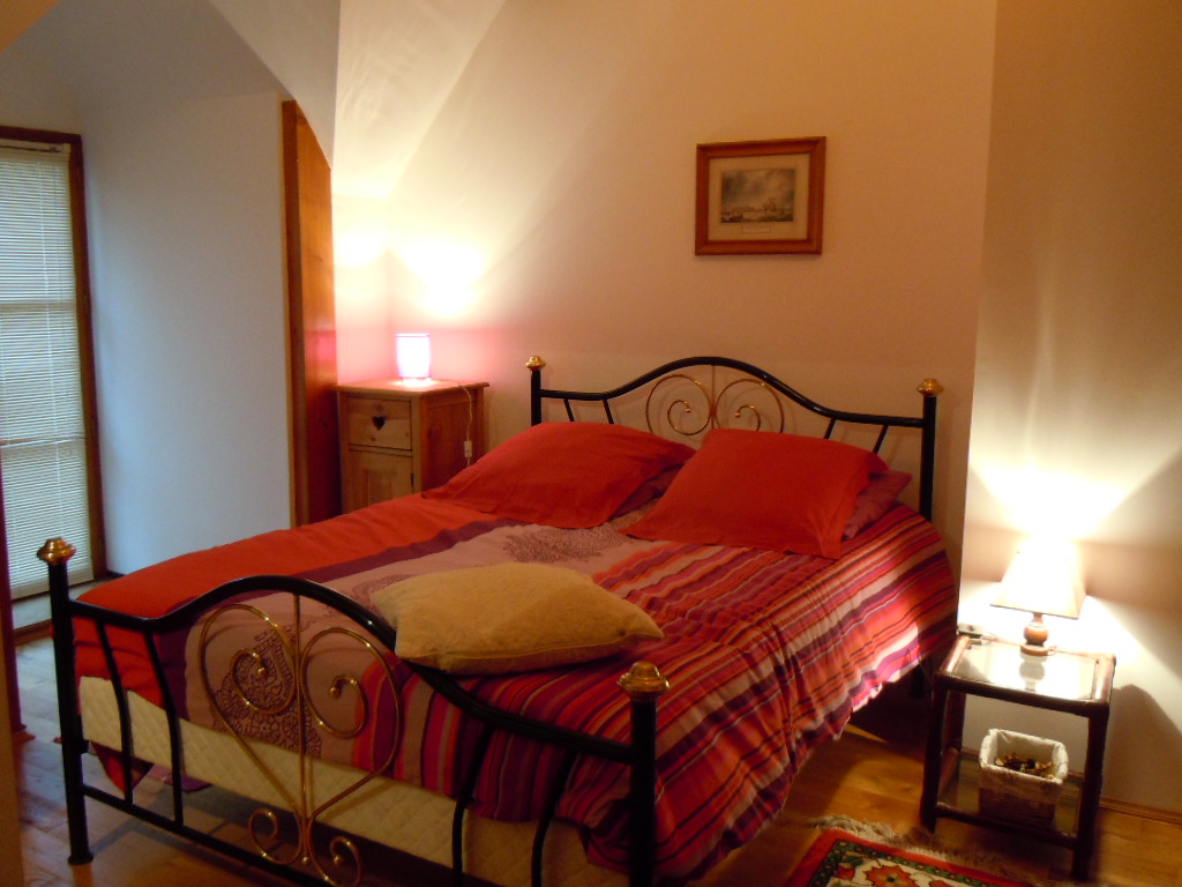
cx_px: 591
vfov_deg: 46.8
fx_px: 1024
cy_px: 444
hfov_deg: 60.0
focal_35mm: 30
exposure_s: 1/10
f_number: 3.5
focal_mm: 5.4
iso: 400
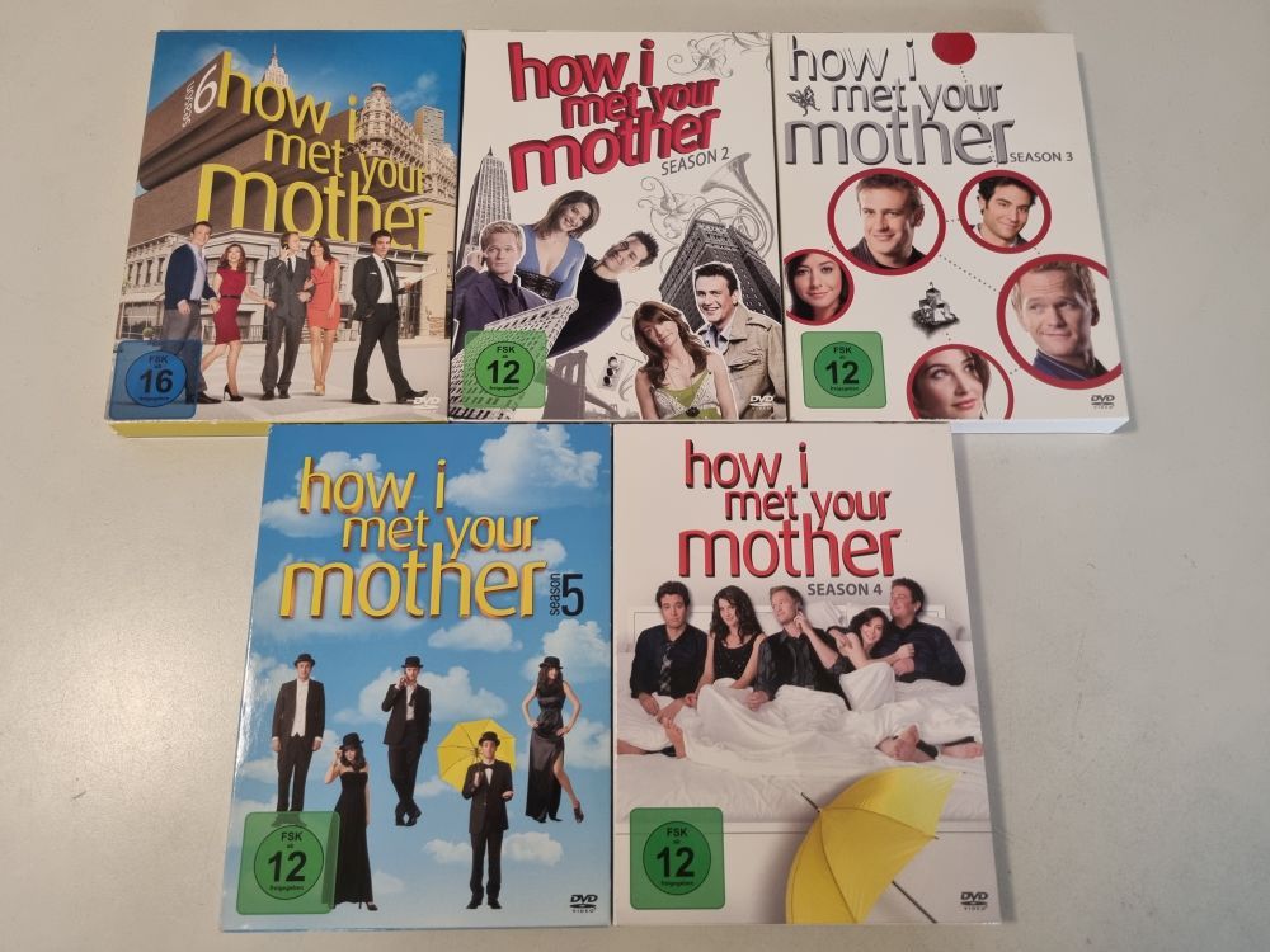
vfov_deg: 53.1
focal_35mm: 26
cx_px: 635
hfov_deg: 67.3
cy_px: 476
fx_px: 954
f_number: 1.8
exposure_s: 1/100
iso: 250
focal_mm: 5.4
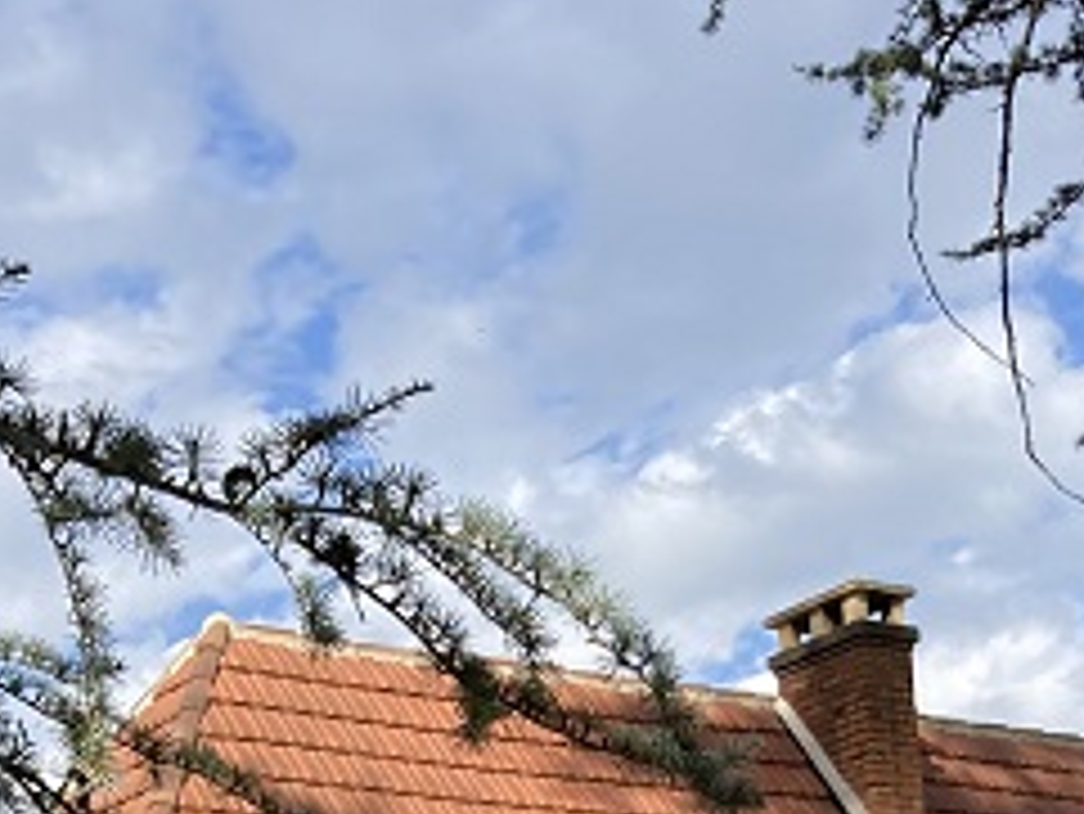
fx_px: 2914
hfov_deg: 21.0
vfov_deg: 14.8
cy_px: 1232
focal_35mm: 93
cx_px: 679
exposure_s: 1/1453
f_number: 1.8
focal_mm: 3.99
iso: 20
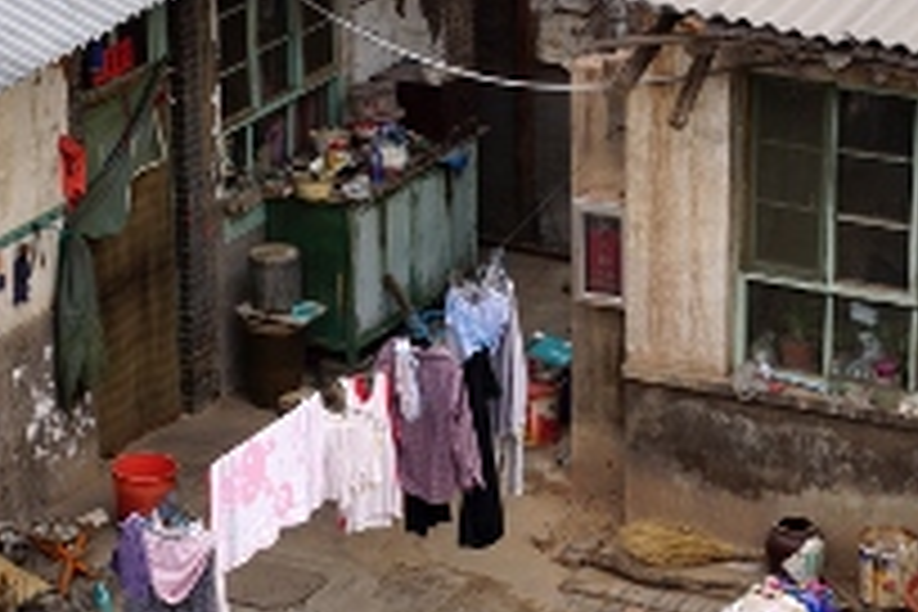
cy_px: 290
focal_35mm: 147
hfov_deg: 13.9
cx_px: 670
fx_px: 3748
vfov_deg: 9.3
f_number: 7.1
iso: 100
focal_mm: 50
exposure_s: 1/125
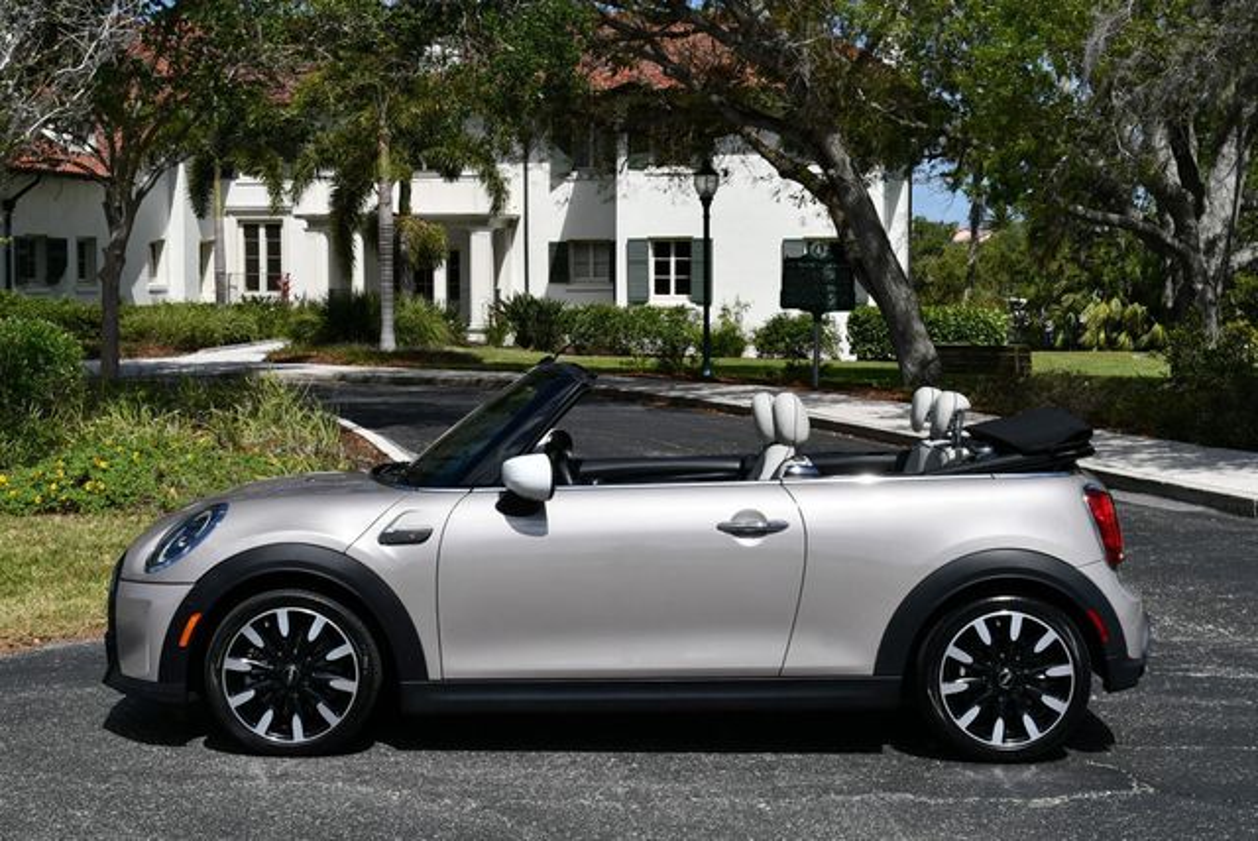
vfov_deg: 22.7
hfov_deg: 33.4
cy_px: 420
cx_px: 629
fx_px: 2099
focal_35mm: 60
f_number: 9
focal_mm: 30
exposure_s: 1/320
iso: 100
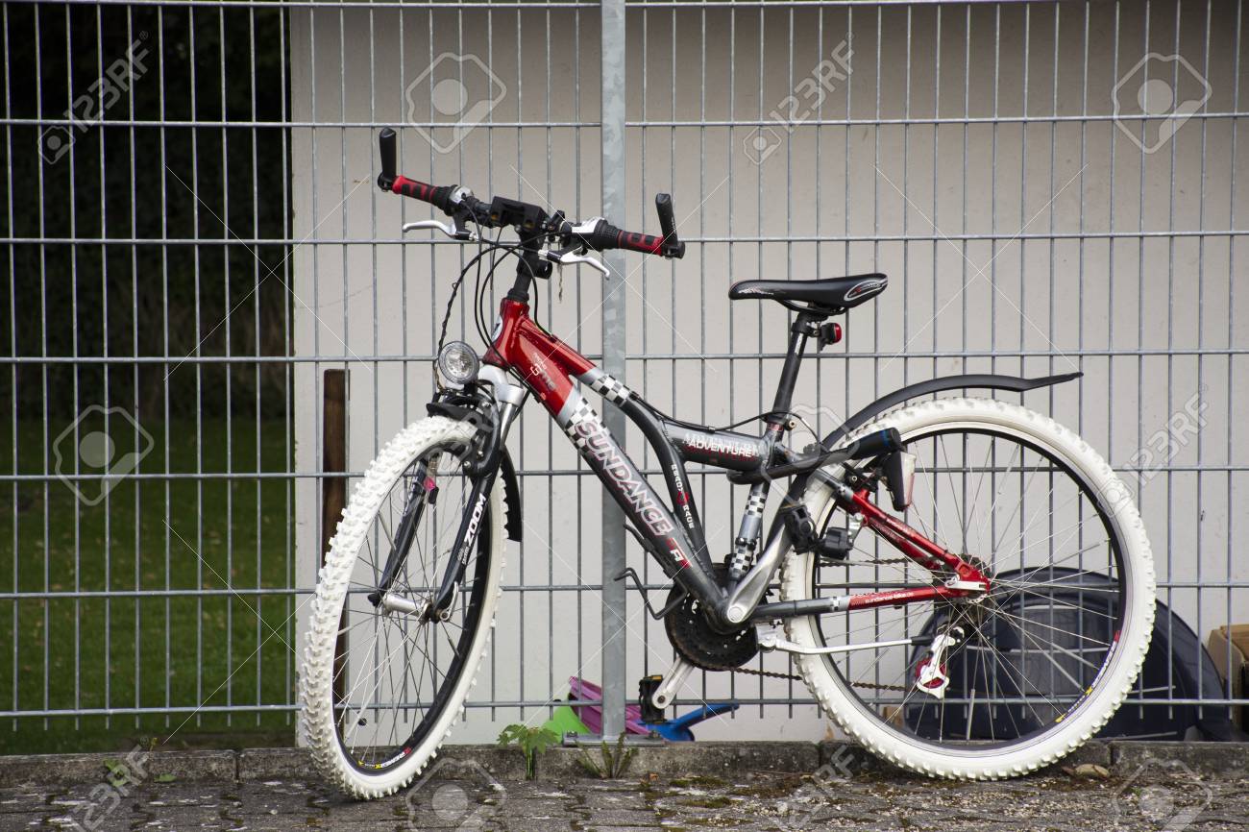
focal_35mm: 158
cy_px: 416
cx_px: 624
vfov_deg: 8.7
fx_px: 5463
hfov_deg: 13.0
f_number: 7.1
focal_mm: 105
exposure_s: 1/160
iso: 400
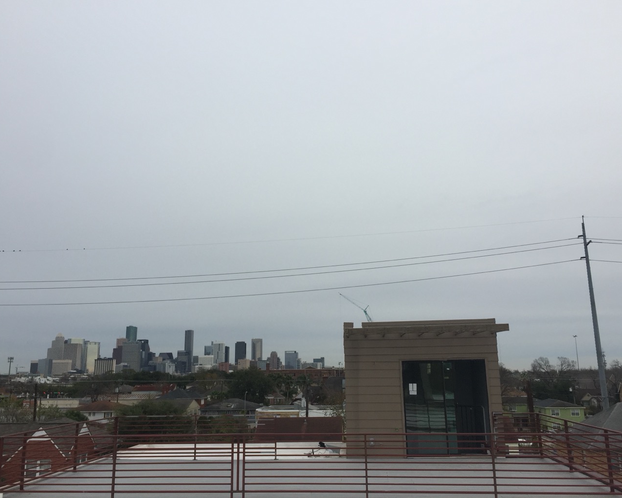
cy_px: 247
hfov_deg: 57.2
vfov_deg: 47.1
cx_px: 311
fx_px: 571
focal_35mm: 31
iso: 32
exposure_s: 1/1412
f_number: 2.2
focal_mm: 4.15
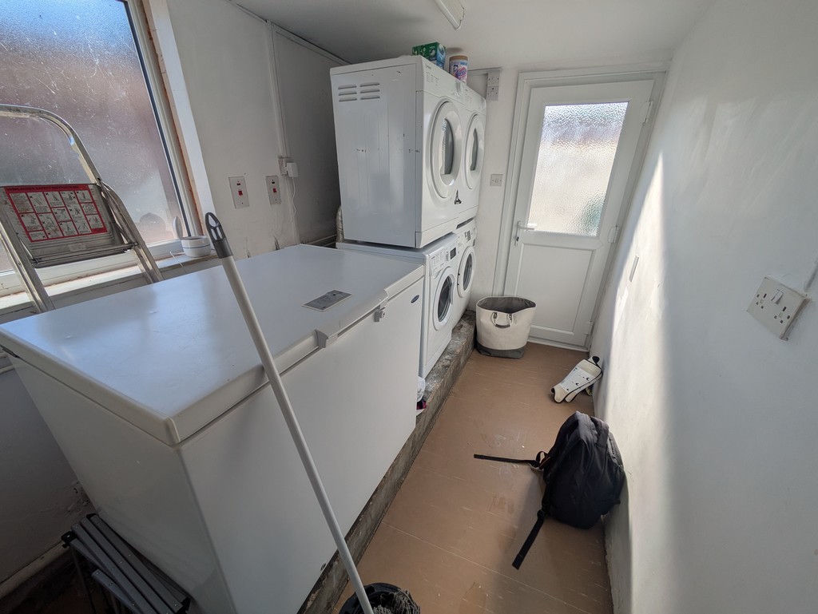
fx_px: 331
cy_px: 307
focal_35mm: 14
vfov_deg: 85.7
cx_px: 409
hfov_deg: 102.0
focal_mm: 1.83
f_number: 2.2
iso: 48
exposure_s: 1/724
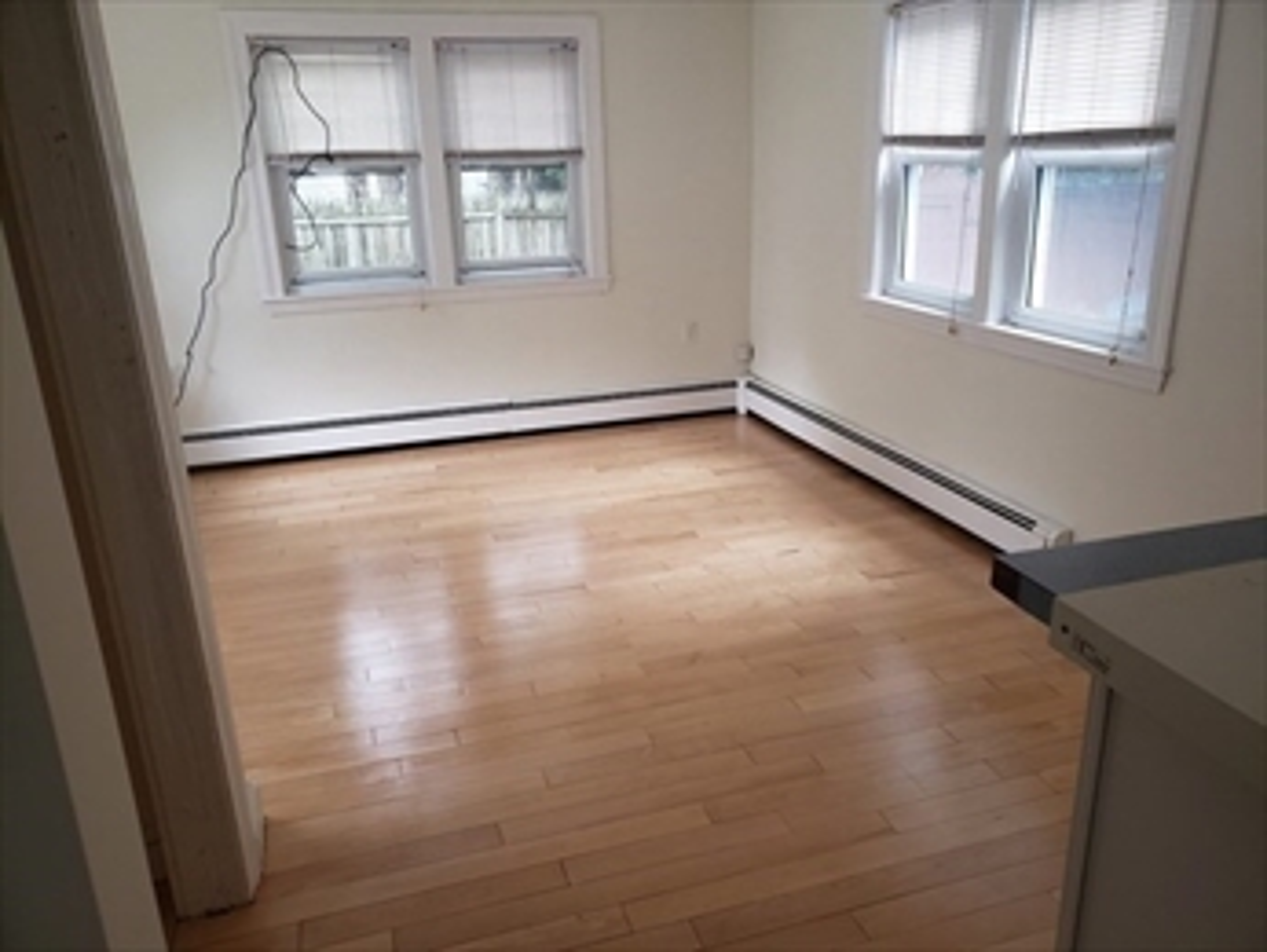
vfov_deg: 53.1
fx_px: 952
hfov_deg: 67.3
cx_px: 634
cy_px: 476
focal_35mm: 26
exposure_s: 1/60
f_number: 2.4
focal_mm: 4.3
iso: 125
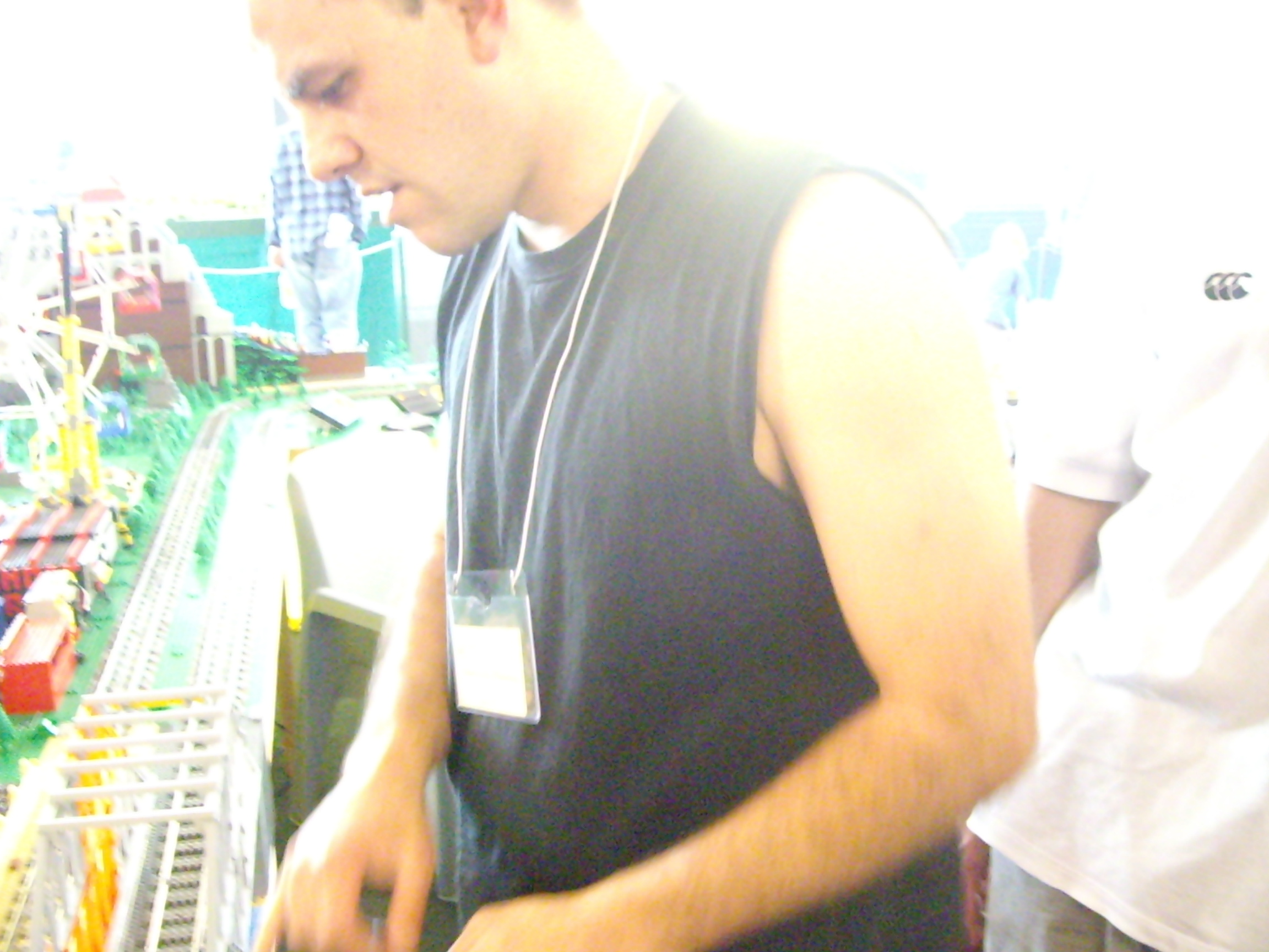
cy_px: 476
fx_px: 1393
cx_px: 634
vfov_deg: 37.7
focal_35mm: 38
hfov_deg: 49.0
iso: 1600
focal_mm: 6.2
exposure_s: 1/15
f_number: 2.7
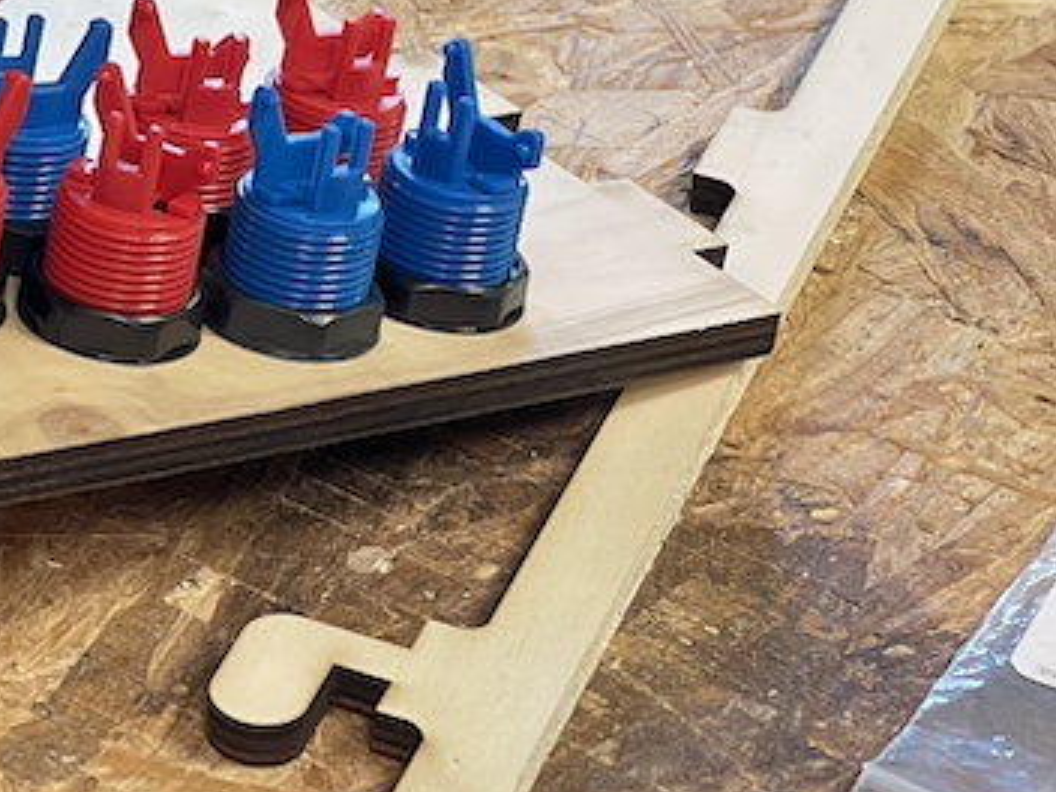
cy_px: -156
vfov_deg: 8.1
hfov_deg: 10.6
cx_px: -438
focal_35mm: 182
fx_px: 5552
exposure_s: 1/50
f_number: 2.2
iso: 160
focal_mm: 7.5
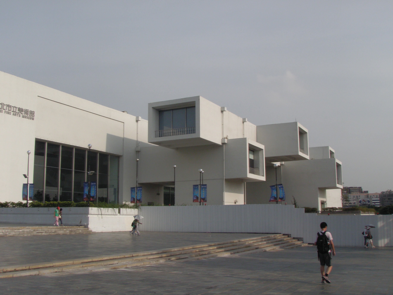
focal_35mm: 38
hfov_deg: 49.0
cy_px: 148
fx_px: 431
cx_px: 196
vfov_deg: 37.7
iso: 80
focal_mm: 6.7
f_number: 5.6
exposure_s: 1/640
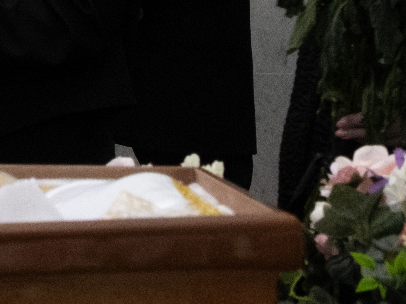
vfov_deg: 6.3
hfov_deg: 8.0
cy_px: -105
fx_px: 2744
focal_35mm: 234
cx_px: -436
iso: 3200
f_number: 4
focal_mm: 32.1
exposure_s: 1/60
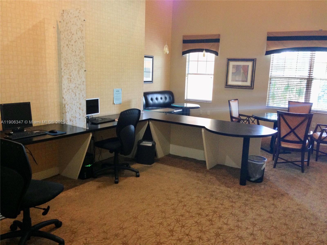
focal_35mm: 33
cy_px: 122
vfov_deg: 42.9
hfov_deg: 55.4
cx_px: 164
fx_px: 312
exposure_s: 1/20
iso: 200
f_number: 2.4
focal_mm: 4.12
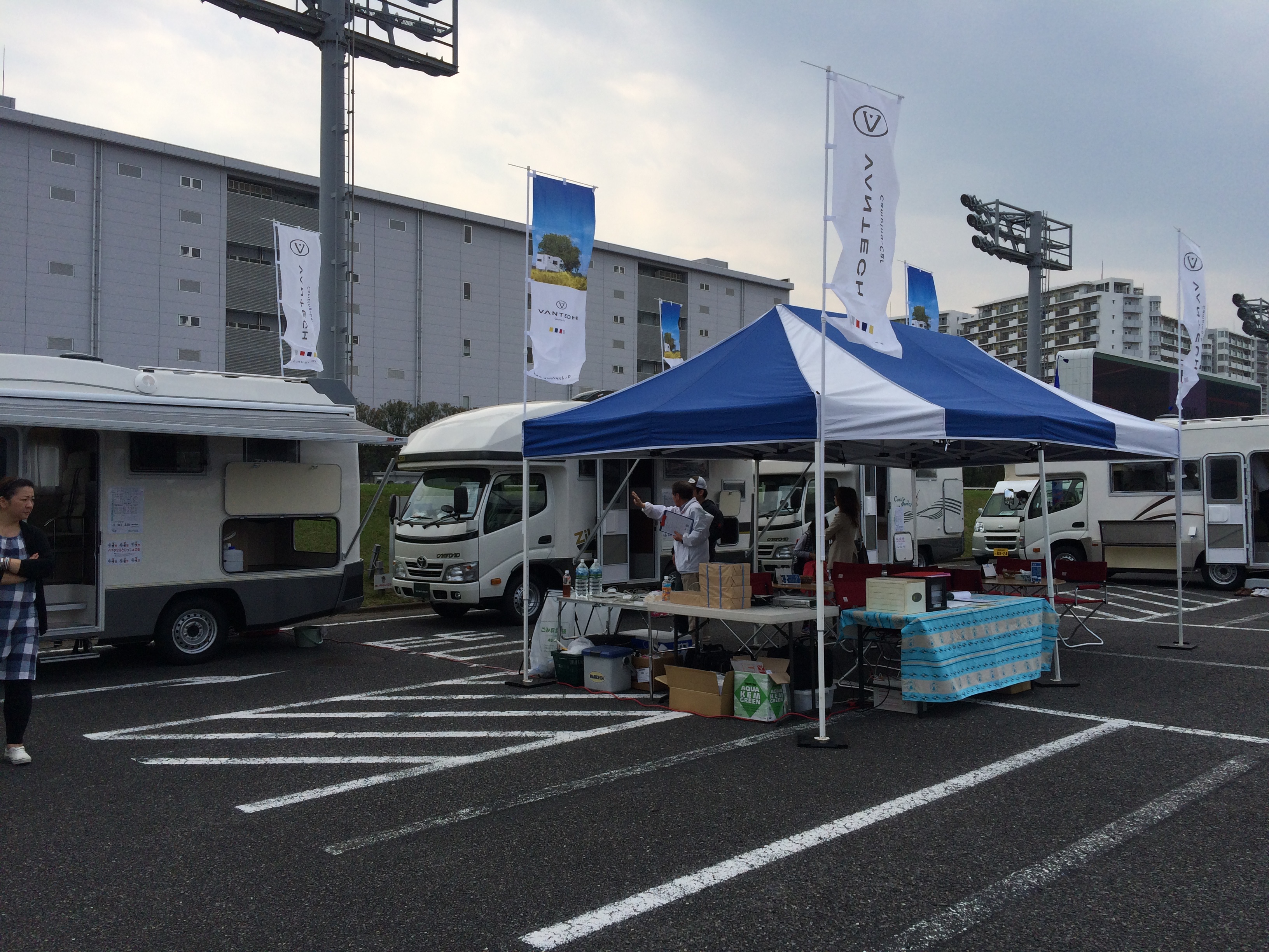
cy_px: 476
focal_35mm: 29
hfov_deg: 61.7
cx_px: 634
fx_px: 1063
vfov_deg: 48.2
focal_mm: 4.15
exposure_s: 1/2740
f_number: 2.2
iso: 32
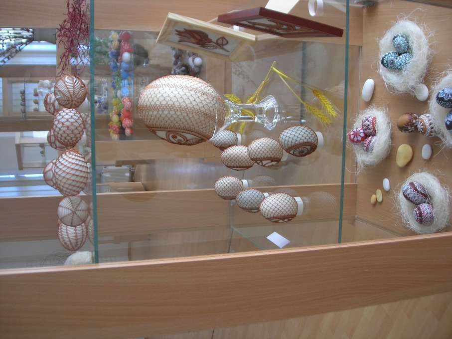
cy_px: 170
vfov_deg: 37.7
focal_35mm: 38
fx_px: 496
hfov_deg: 49.0
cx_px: 226
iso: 64
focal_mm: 7.8
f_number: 2.8
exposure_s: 1/55.2
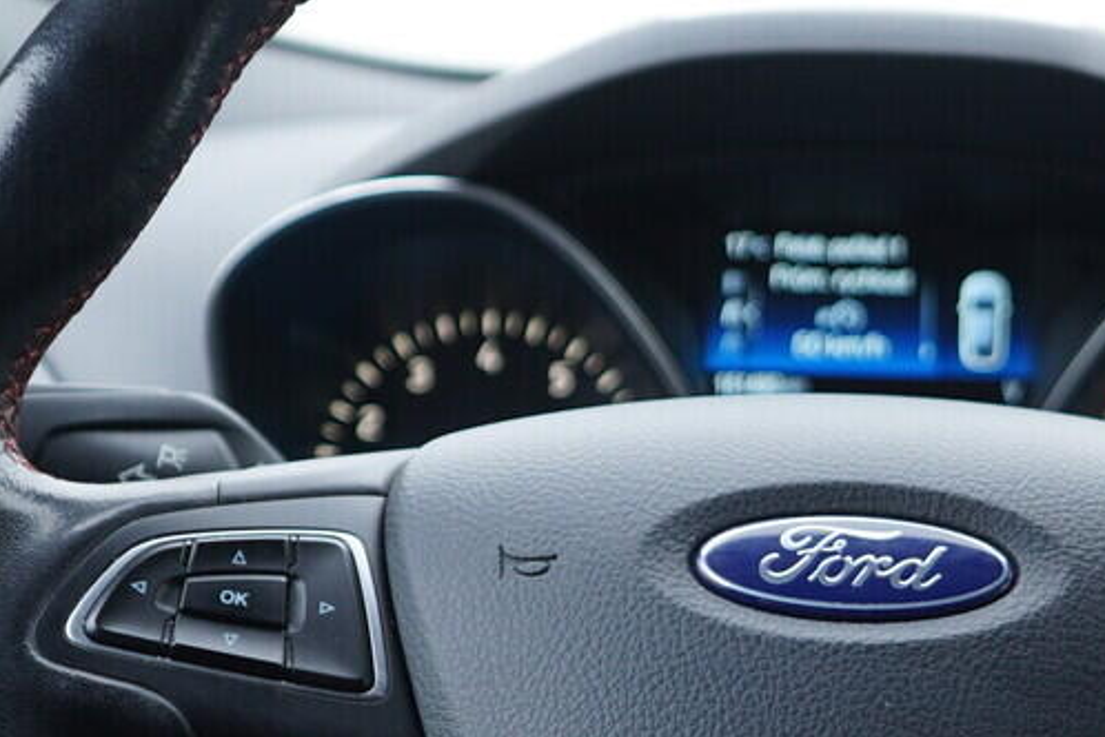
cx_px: 779
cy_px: 619
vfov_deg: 13.1
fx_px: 3192
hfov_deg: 19.5
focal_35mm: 104
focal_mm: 24
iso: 200
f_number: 2.8
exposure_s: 1/40
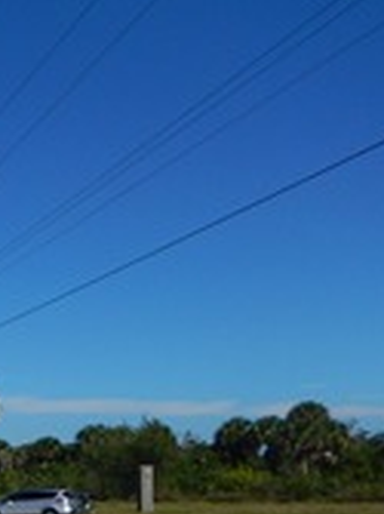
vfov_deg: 27.0
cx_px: -289
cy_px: 477
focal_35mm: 69
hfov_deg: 17.6
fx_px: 1022
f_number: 8.2
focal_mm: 4.3
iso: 125
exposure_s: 1/640
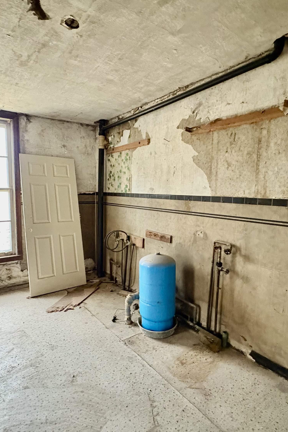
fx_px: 240
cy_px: 216
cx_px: 144
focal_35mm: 20
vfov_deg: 84.0
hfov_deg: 61.9
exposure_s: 1/40
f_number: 2.2
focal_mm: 2.22
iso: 1000
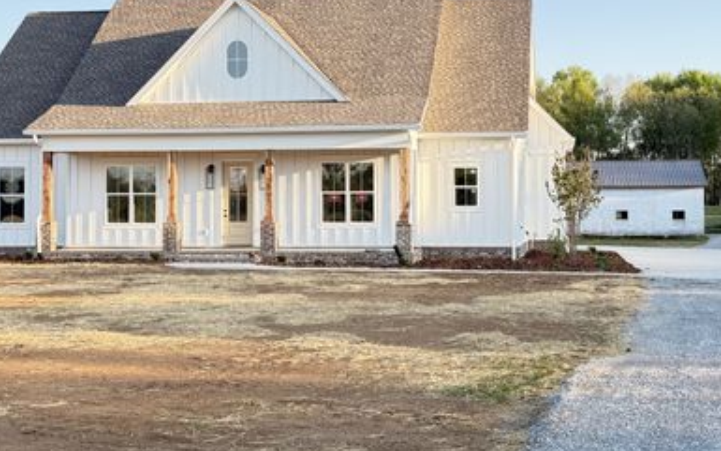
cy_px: 182
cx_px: 339
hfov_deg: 31.0
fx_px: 1297
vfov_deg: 19.7
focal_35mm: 66
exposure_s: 1/484
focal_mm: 6.76
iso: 80
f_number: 1.78
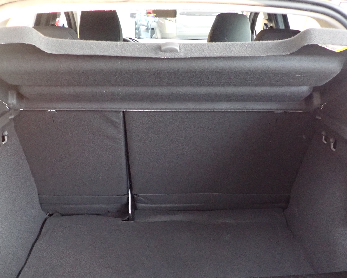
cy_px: 174
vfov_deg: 39.9
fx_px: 380
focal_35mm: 37
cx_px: 178
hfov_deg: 49.1
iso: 800
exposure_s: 1/25
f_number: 2
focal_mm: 4.5
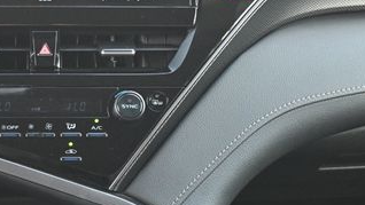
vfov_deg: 11.8
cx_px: 49
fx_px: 993
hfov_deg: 20.5
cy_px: 71
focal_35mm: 103
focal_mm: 32.5
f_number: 5
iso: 1600
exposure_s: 1/125
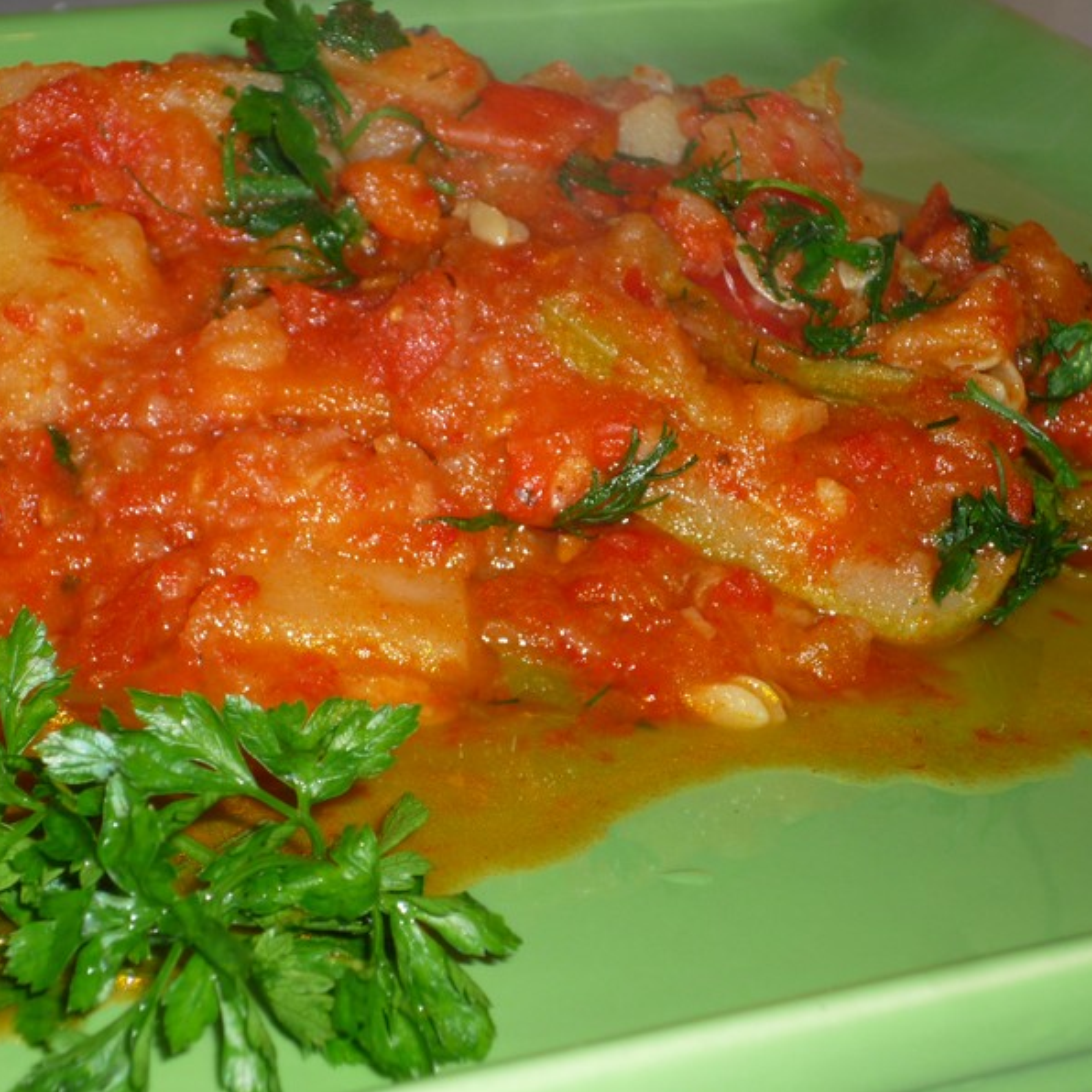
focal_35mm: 127
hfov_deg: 13.7
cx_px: 370
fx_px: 4533
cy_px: 546
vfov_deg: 13.7
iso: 100
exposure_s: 1/60
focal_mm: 18.6
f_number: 5.8
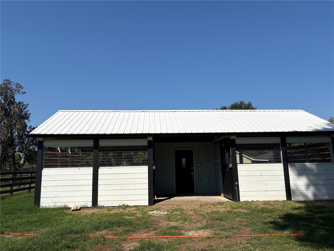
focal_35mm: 26
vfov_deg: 53.1
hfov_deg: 67.3
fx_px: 251
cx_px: 167
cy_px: 126
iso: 50
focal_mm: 5.96
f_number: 1.6
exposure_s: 1/7813
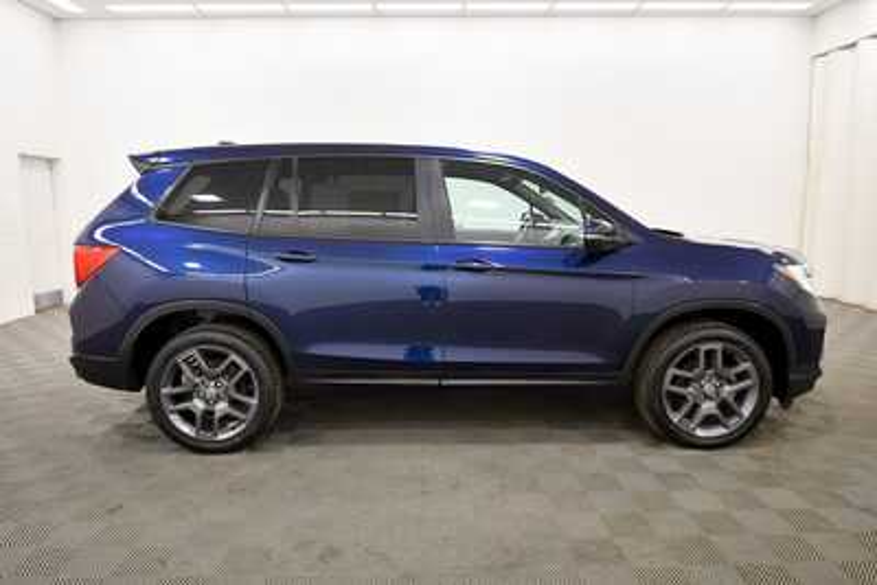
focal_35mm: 24
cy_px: 292
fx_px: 585
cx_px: 438
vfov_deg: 53.2
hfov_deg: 73.7
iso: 1100
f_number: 5.3
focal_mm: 16
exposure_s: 1/125
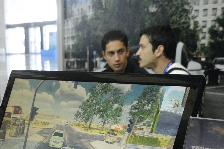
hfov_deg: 22.8
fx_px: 529
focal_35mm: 85
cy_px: 164
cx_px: -11
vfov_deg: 15.6
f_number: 5.6
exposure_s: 1/250
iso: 4000
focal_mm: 32
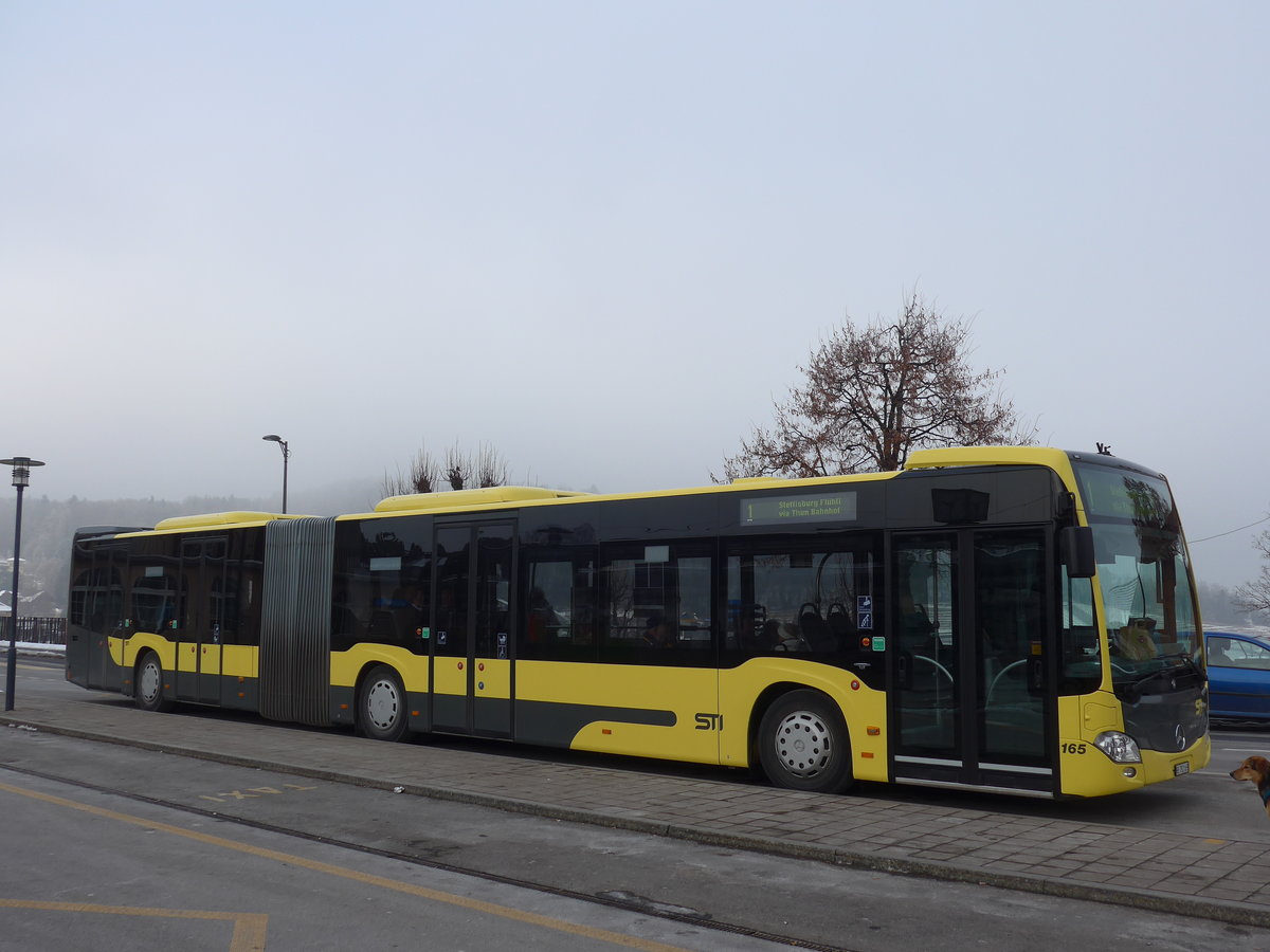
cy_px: 476
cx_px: 635
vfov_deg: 41.8
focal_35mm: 34
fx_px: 1247
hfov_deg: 54.0
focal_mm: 7
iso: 80
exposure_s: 1/640
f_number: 2.8
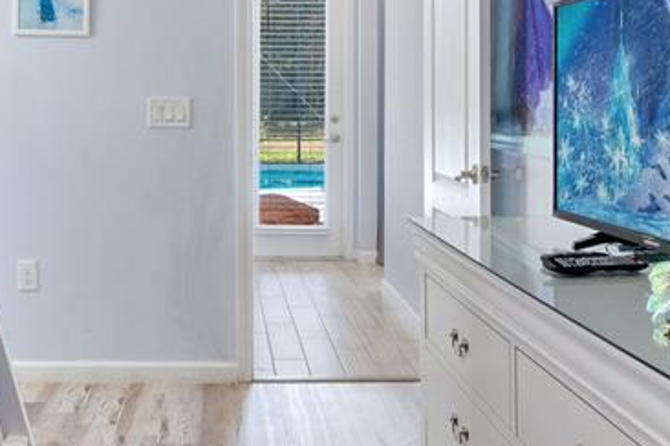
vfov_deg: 31.1
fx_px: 782
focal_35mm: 42
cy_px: 90
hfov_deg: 45.9
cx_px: 238
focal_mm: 10
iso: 400
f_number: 4.5
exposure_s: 1/6
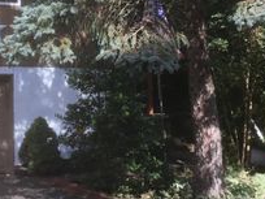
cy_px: 68
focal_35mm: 76
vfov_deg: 19.3
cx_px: 47
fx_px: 582
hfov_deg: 25.2
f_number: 2.4
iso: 25
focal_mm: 3.3
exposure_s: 1/509
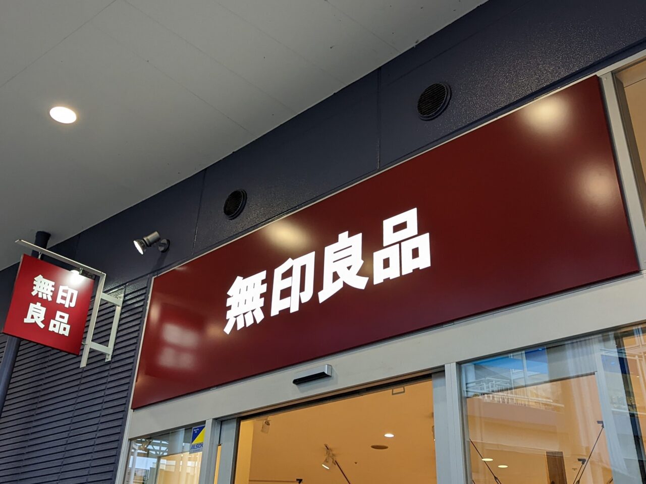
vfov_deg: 56.8
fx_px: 448
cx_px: 323
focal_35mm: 24
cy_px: 242
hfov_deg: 71.6
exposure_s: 1/643
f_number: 1.85
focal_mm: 6.81
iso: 421
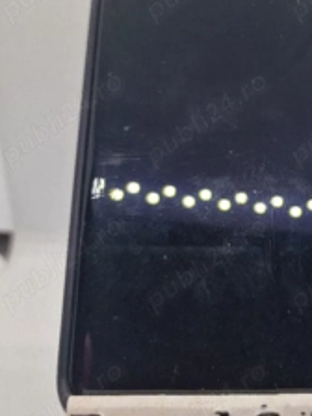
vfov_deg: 45.1
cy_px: 141
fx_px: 493
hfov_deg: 34.2
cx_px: 243
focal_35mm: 41
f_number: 1.8
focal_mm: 6.4
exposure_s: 1/106
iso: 50
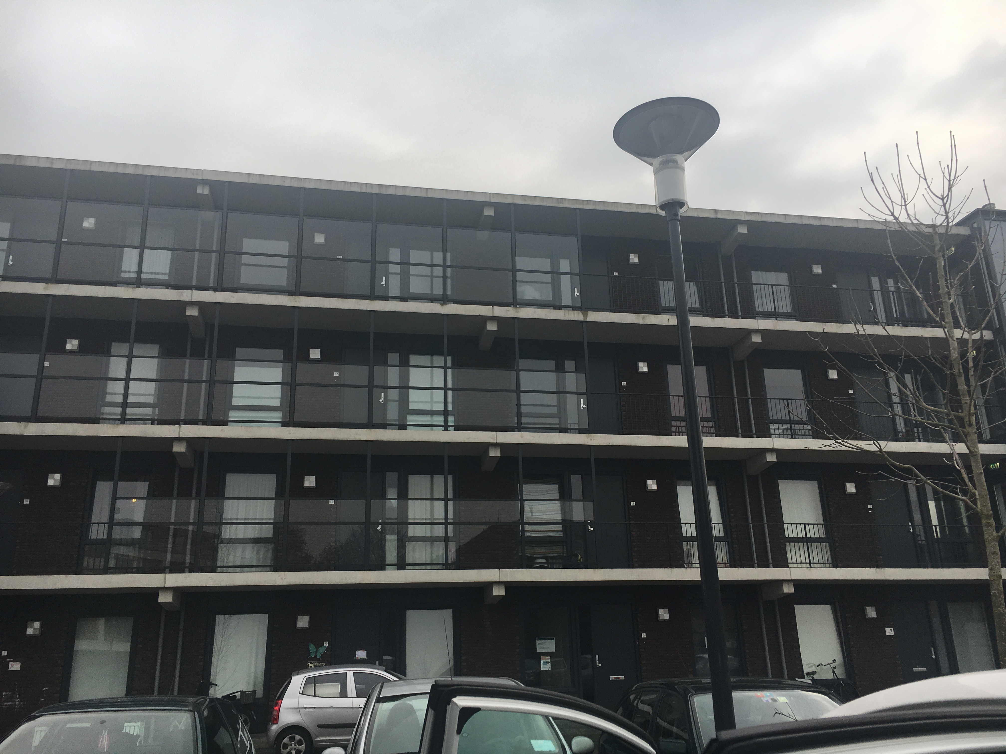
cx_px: 503
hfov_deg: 61.7
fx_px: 843
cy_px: 377
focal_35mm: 29
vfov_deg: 48.2
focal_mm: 4.15
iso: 25
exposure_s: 1/405
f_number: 2.2
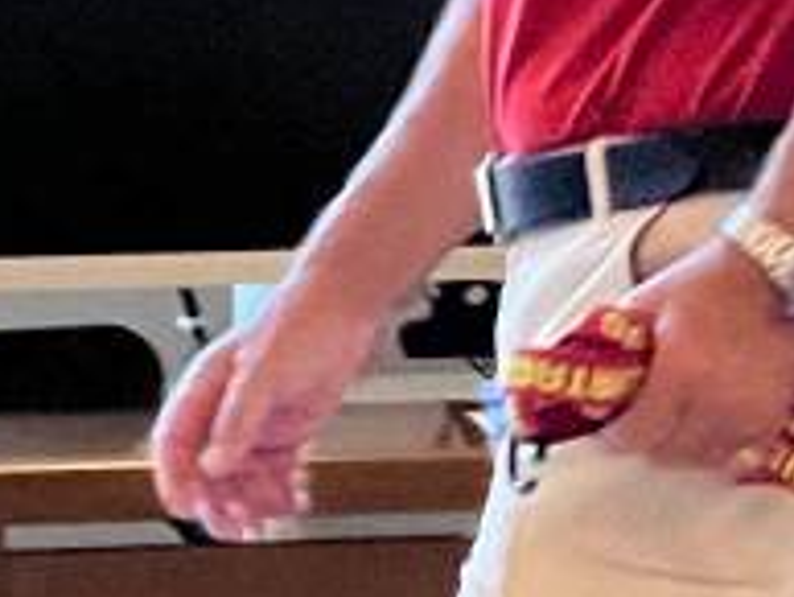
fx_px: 9364
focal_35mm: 408
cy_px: 482
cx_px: 1460
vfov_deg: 3.6
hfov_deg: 4.8
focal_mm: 9
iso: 100
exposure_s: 1/100
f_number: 2.8
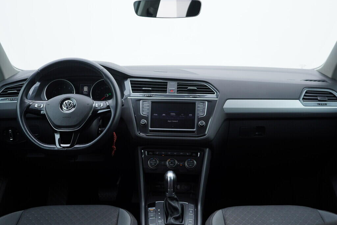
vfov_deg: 36.9
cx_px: 168
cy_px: 112
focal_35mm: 36
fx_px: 337
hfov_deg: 53.1
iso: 125
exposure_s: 1/50
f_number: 3.2
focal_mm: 24
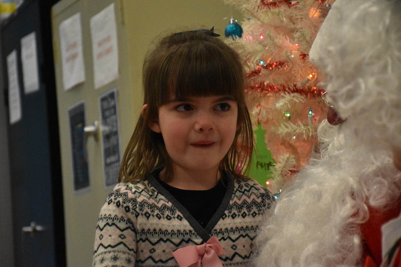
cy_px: 134
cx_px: 200
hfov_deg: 16.1
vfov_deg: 10.8
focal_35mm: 128
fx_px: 1420
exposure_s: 1/400
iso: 5000
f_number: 5.3
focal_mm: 85
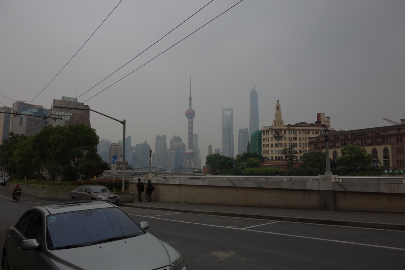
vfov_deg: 46.4
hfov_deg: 65.5
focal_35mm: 28
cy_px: 135
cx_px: 202
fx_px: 315
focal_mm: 10.4
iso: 125
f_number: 5.6
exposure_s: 1/200
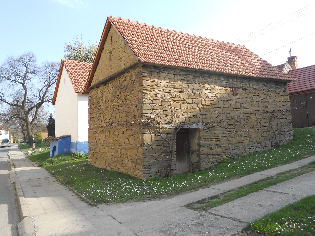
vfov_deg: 44.2
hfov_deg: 56.8
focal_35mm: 32
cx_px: 158
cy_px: 118
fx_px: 291
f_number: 3.5
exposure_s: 1/320
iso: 80
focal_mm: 5.8
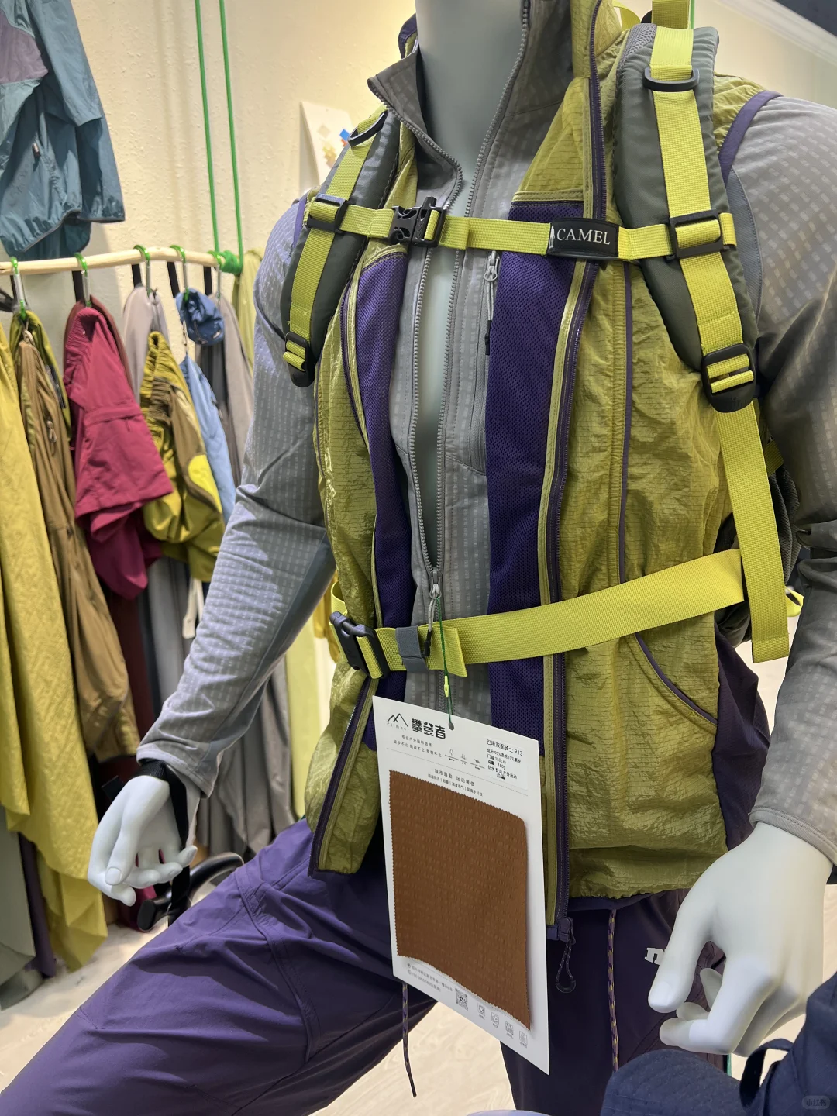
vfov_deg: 67.3
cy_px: 558
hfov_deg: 53.1
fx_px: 838
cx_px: 418
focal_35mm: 26
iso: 50
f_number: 1.5
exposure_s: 1/100
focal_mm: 5.7
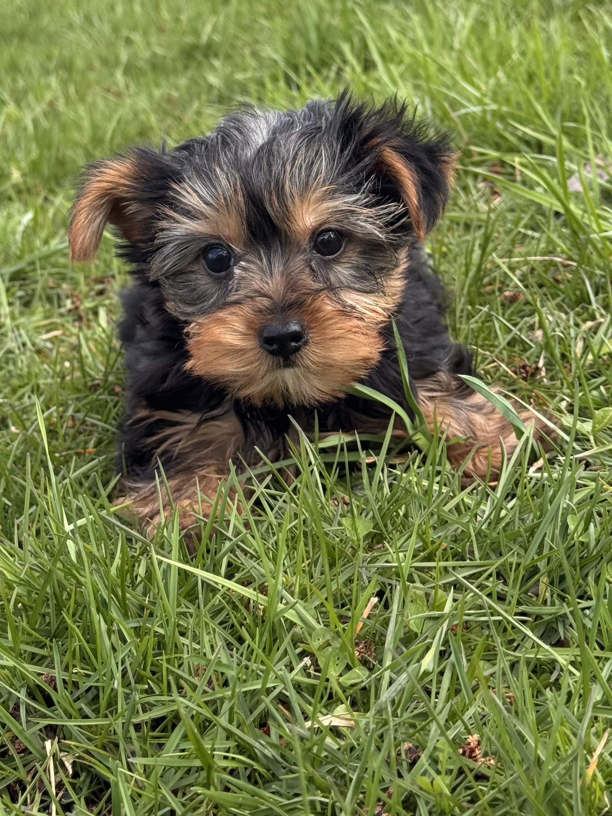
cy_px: 366
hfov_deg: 27.0
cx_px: 300
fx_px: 1273
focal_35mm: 54
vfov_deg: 35.5
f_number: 1.78
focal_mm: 6.76
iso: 64
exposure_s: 1/812
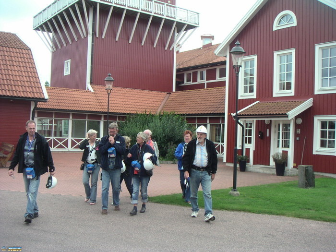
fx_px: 369
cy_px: 126
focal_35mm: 38
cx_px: 168
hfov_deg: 49.0
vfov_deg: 37.7
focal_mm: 6
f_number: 2.8
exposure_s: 1/250
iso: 50
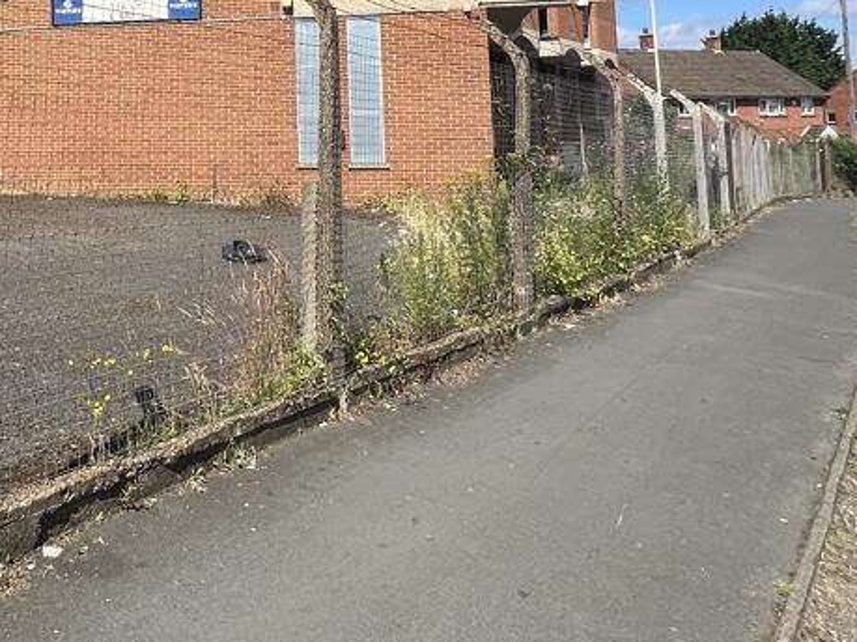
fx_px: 718
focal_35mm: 29
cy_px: 73
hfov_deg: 56.2
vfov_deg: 44.2
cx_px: 146
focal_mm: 1.57
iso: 32
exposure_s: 1/1488
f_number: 1.8
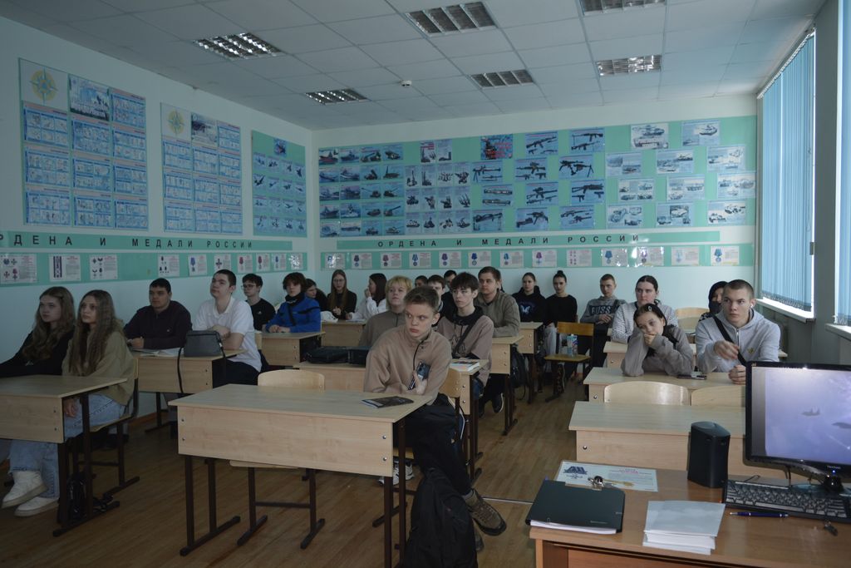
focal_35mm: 27
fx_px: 638
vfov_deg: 47.9
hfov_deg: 67.4
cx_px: 426
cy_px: 284
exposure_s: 1/100
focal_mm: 18
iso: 400
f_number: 3.5
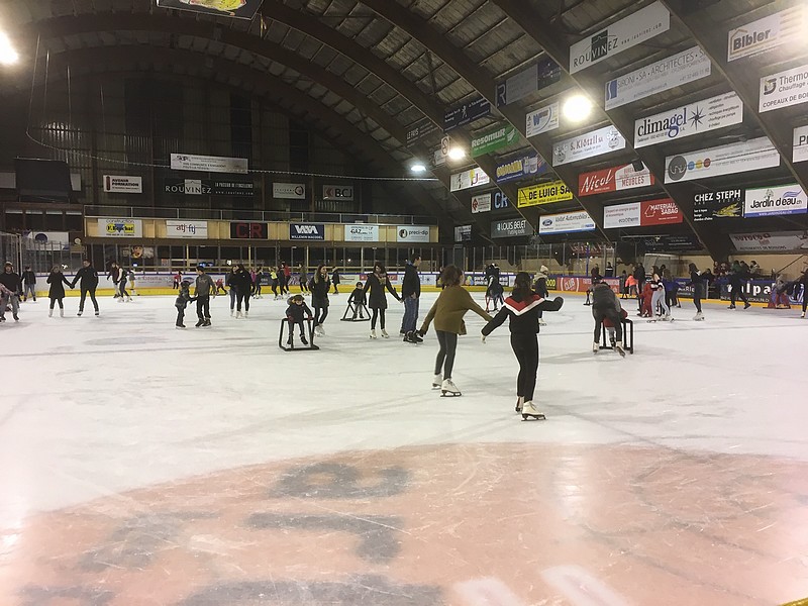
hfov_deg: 61.7
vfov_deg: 48.2
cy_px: 303
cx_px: 404
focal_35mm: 29
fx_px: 677
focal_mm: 4.15
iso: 40
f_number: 2.2
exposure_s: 1/33
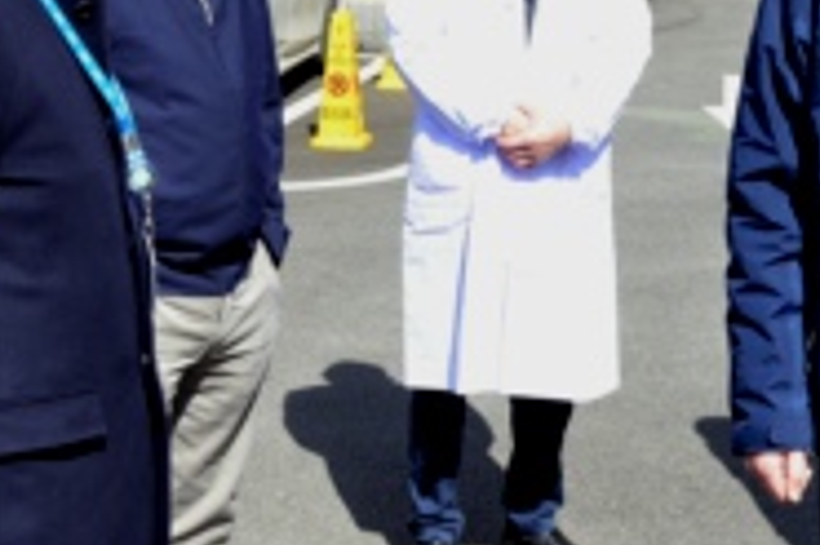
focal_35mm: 78
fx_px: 1775
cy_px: -142
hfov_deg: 26.0
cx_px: 359
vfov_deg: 16.6
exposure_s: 1/160
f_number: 8
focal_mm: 24
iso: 140
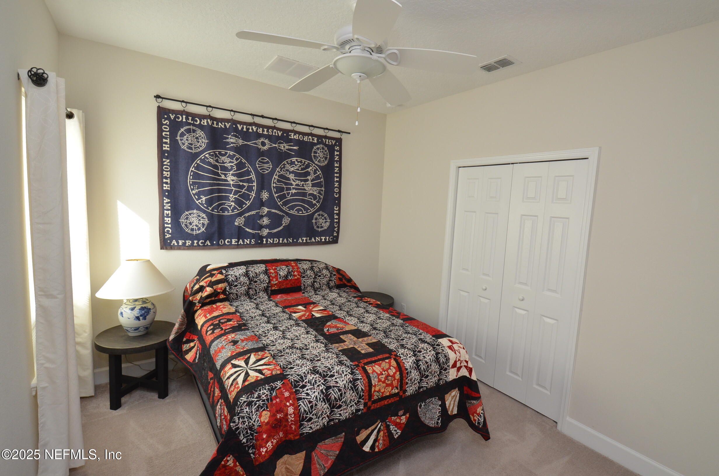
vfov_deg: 71.8
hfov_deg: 95.1
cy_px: 238
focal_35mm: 16
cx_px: 360
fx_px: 329
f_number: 8
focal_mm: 11
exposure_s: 1/50
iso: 800
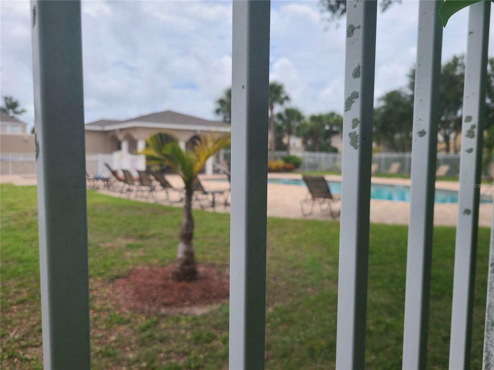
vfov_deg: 53.1
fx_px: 371
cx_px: 247
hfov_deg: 67.3
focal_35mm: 26
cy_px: 185
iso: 40
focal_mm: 5.4
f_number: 1.8
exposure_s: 1/1930
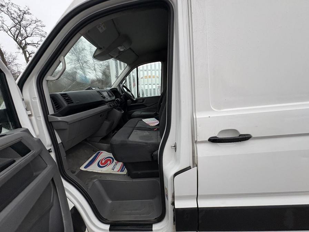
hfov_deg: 102.1
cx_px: 154
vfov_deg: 85.7
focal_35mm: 14
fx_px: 125
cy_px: 116
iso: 160
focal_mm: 2.22
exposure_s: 1/99
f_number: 2.2
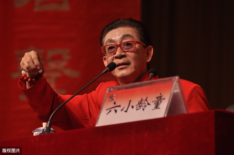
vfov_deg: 5.1
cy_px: 78
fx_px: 1754
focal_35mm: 270
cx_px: 117
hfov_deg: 7.6
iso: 500
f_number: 4.8
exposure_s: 1/125
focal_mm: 180
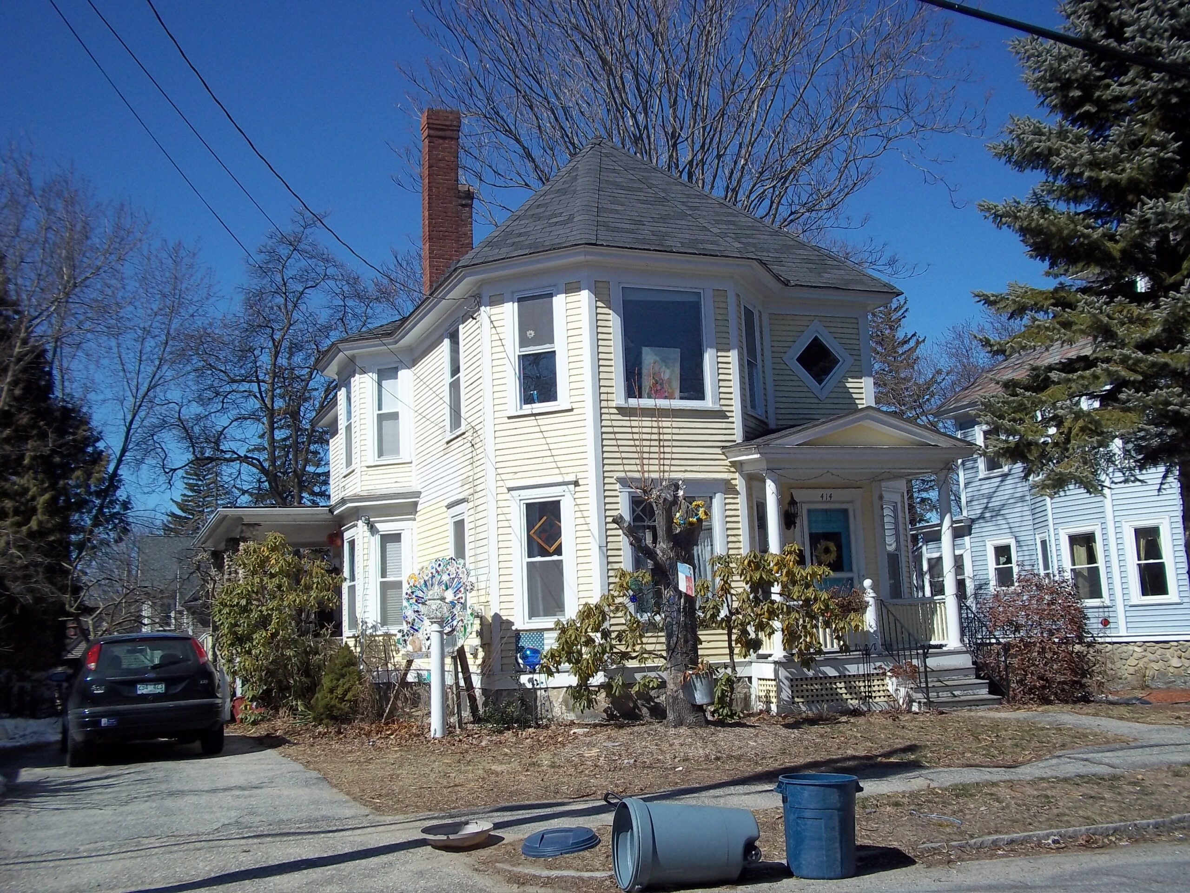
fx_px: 1238
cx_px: 595
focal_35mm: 36
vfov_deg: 39.7
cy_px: 446
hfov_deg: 51.4
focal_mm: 6.5
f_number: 8
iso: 80
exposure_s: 1/320
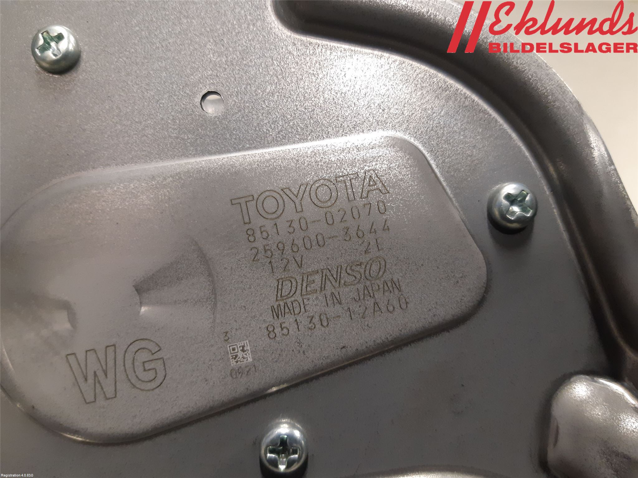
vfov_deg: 53.1
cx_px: 319
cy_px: 239
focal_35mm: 26
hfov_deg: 67.3
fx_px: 479
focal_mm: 3.93
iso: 250
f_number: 1.7
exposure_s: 1/50
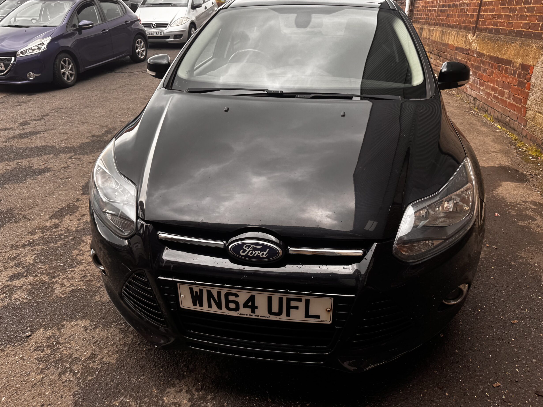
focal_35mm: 25
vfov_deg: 54.9
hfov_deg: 69.4
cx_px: 268
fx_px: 392
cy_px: 199
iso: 64
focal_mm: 6.76
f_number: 1.78
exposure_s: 1/241
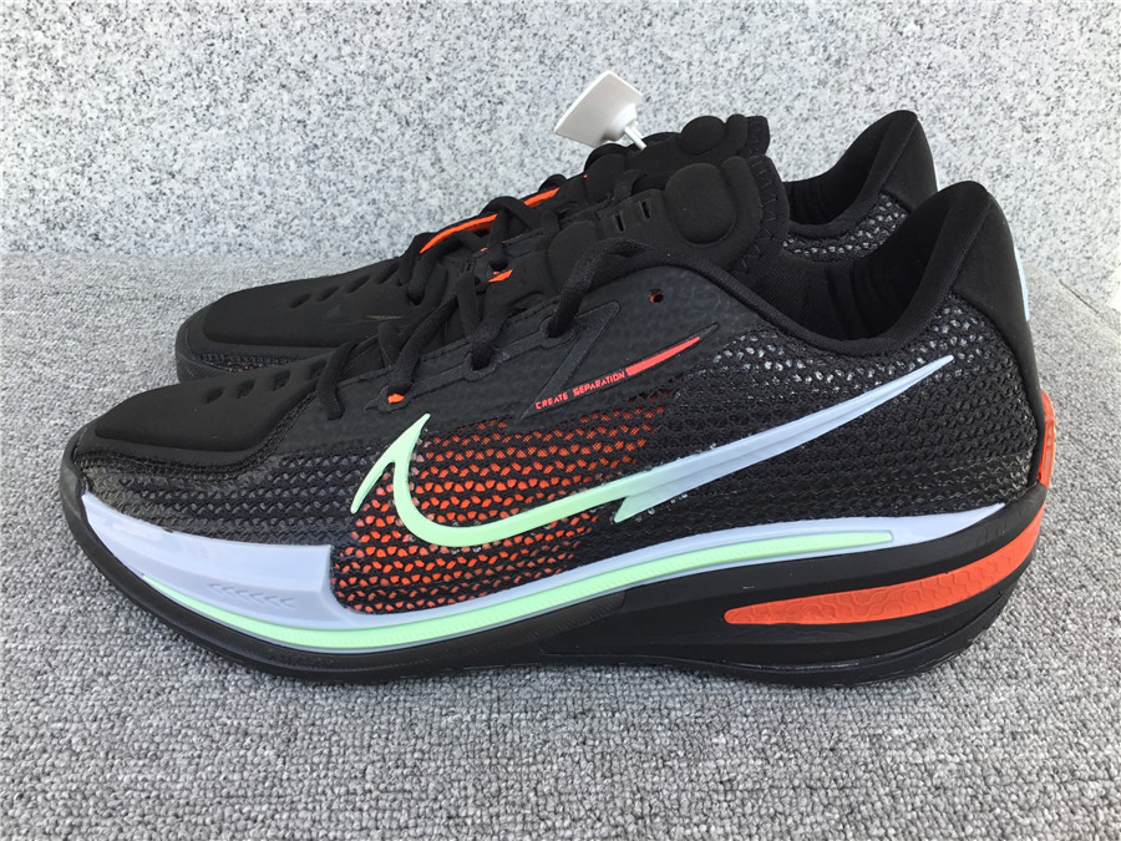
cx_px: 560
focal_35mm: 31
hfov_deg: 58.4
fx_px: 1004
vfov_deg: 45.4
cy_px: 420
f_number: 2.4
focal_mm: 3.3
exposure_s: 1/342
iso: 25
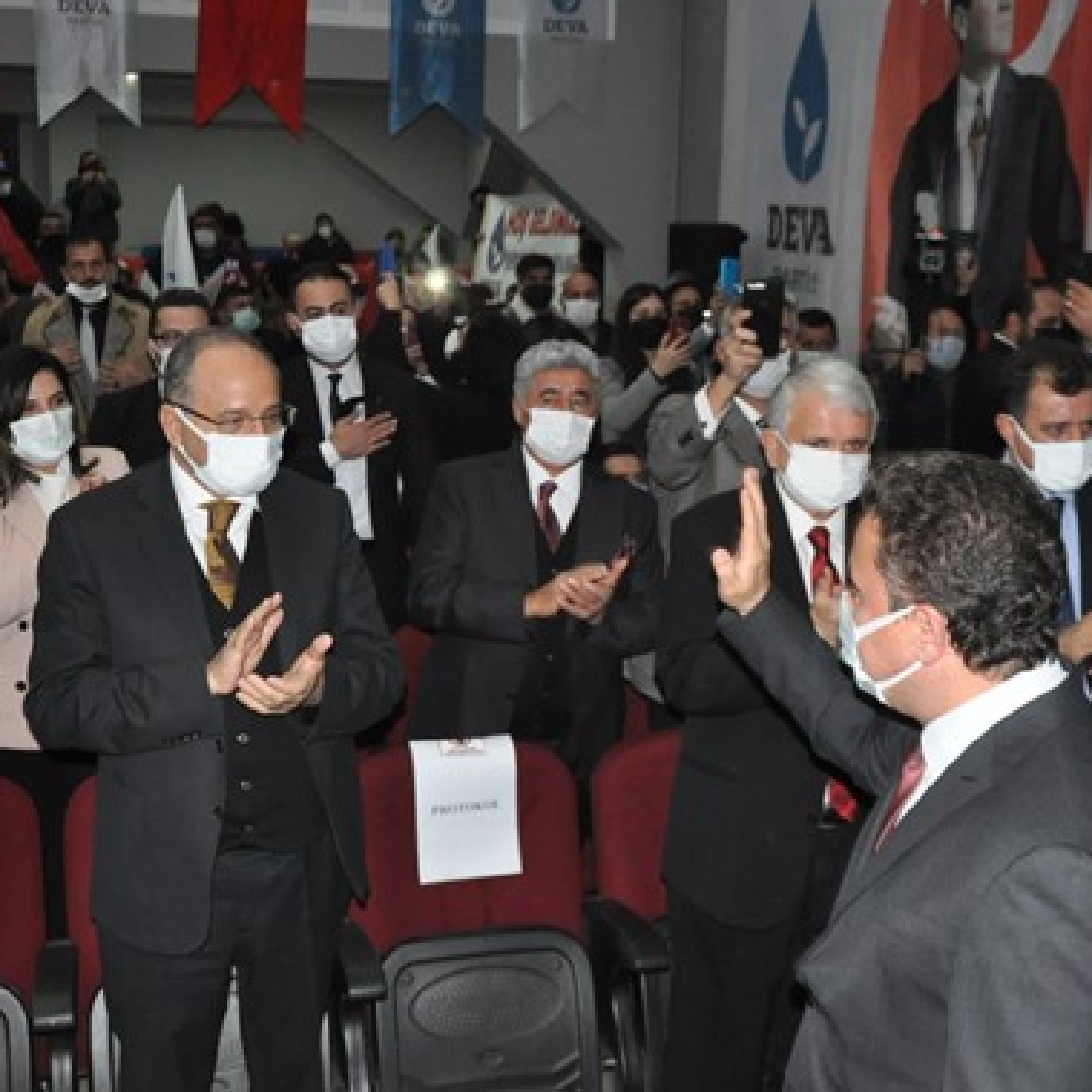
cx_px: 589
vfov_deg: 37.0
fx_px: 1632
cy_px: 569
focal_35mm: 46
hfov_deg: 37.0
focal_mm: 21
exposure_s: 1/60
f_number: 5
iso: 1600
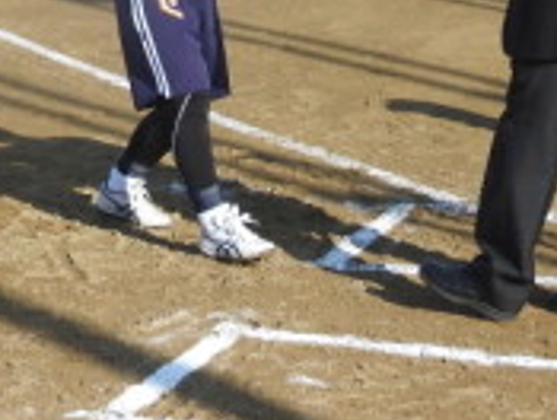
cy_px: -175
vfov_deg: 8.5
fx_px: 2757
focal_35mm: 171
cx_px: 197
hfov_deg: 11.5
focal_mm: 9
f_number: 4
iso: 100
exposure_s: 1/640
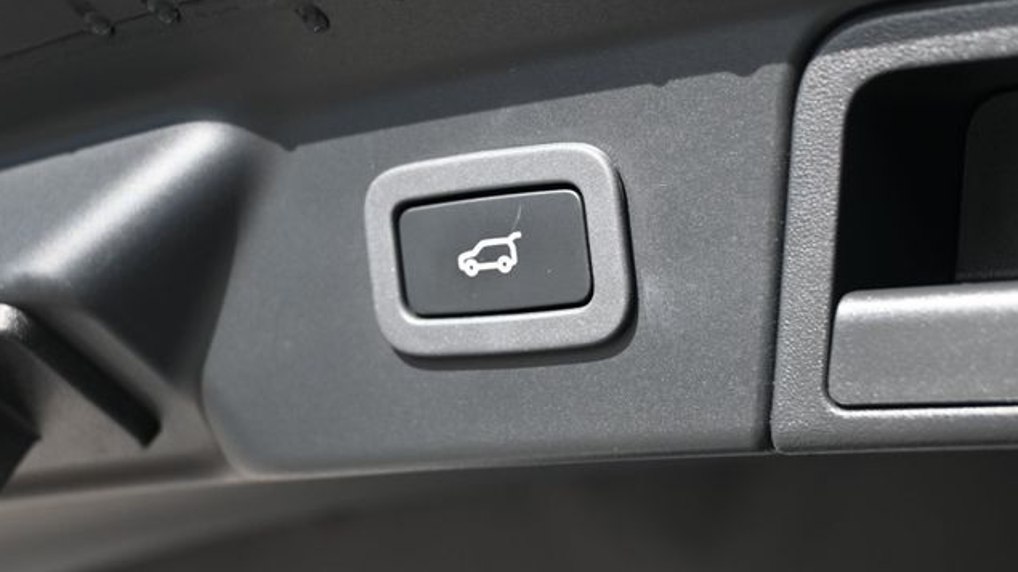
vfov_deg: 20.5
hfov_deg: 35.7
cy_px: 287
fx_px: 1580
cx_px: 507
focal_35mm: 59
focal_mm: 37
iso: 400
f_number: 5.3
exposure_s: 1/160
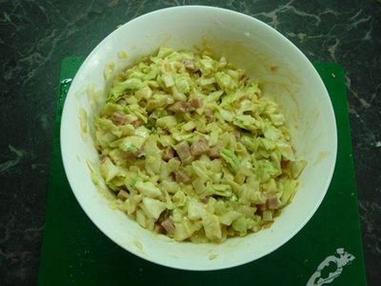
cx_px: 190
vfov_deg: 43.0
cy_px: 143
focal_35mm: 33
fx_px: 363
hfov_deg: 55.3
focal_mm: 5.5
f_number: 2.8
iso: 160
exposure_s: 1/30
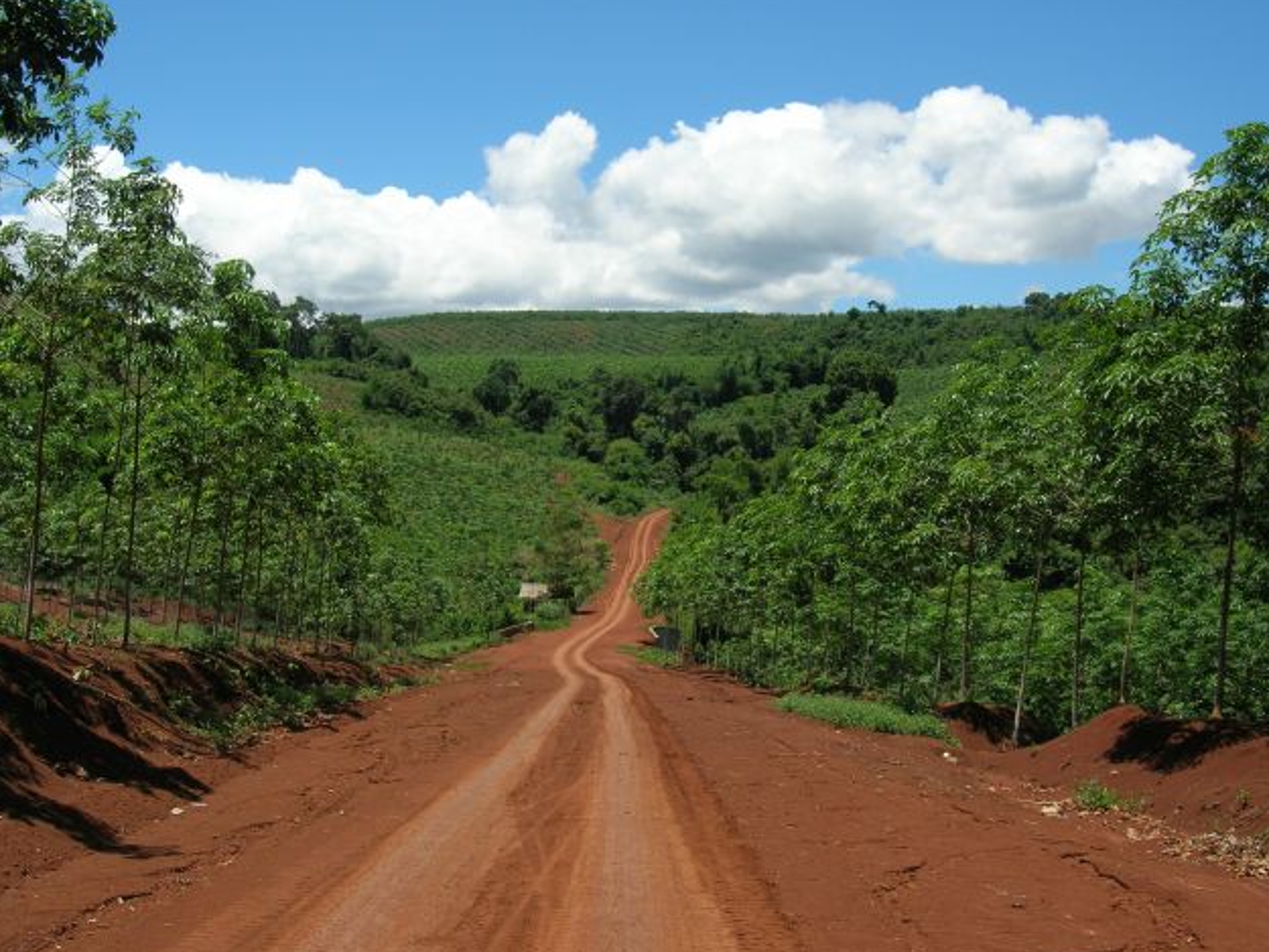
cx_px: 636
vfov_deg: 34.4
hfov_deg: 44.8
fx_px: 1540
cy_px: 475
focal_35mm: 42
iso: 64
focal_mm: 8.5
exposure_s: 1/566
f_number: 4.9
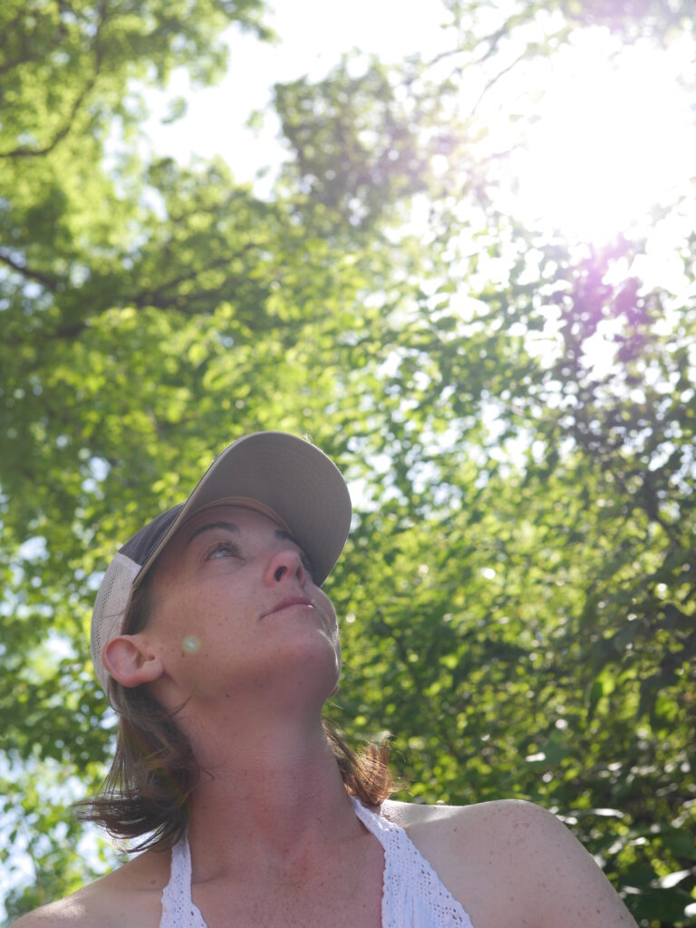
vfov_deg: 38.2
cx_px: 348
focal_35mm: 50
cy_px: 464
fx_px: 1340
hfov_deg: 29.1
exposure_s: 1/640
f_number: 3.2
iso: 200
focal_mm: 25
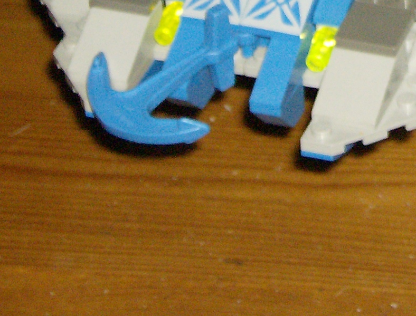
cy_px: -225
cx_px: 459
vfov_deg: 7.3
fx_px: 2403
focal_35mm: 199
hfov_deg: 9.8
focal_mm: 9.3
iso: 200
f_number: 3.4
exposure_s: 1/82.2
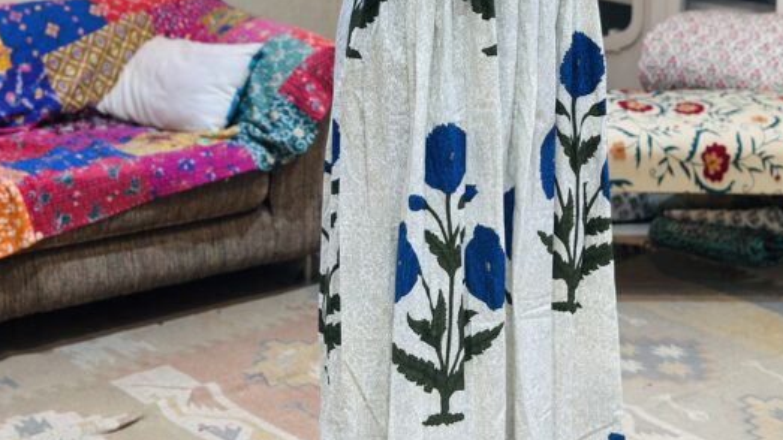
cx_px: 437
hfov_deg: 26.5
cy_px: -33
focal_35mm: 80
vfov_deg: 14.8
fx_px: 1661
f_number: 1.78
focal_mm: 6.86
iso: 64
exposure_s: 1/48
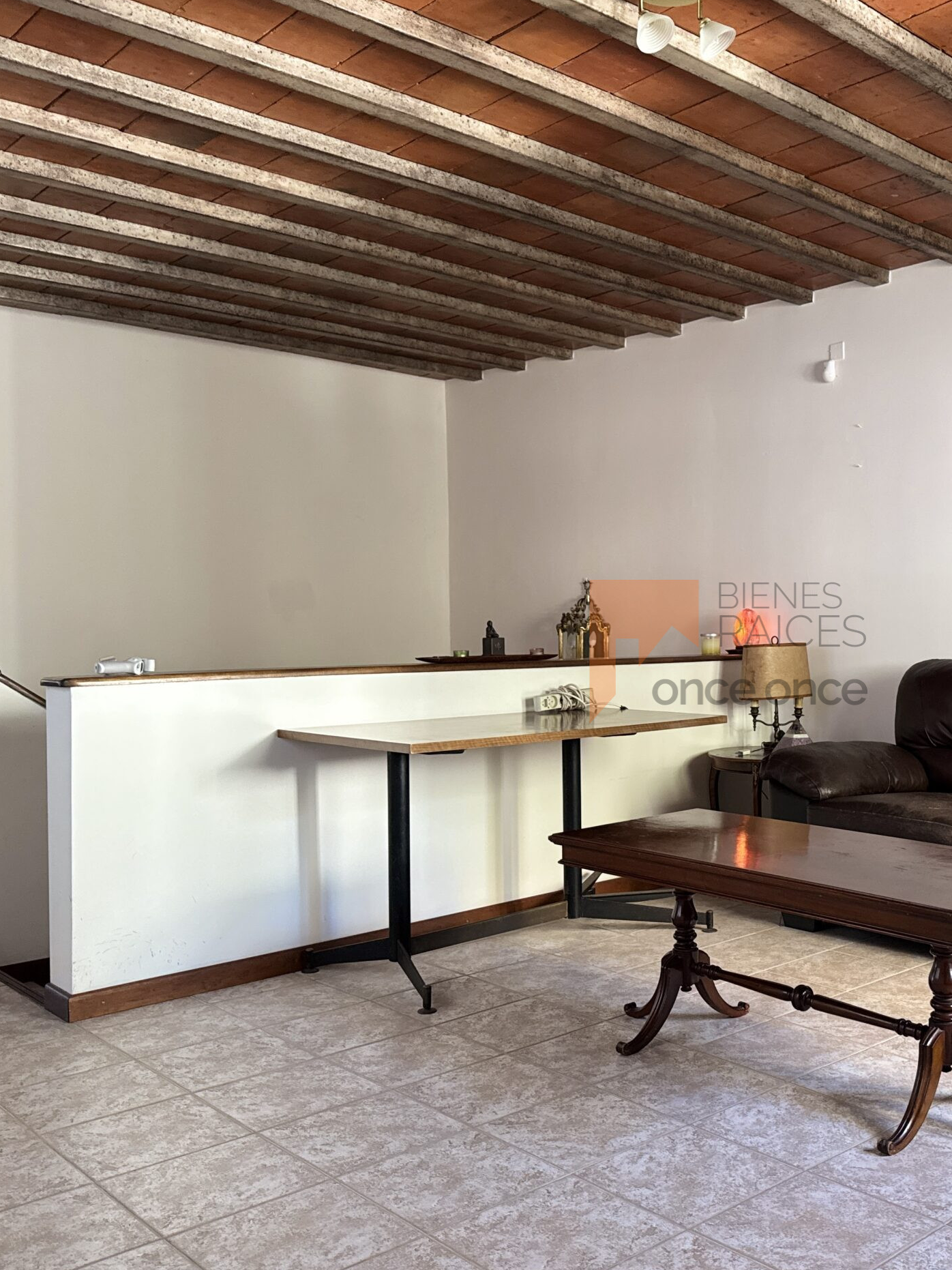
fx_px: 1210
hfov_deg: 41.5
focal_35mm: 33
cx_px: 728
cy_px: 650
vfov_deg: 55.4
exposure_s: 1/50
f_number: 1.78
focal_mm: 6.76
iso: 320
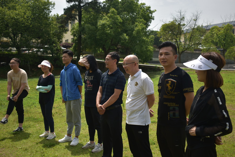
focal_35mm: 38
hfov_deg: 51.3
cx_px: 118
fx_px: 245
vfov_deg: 35.5
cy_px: 78
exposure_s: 1/800
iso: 100
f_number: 4
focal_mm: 25
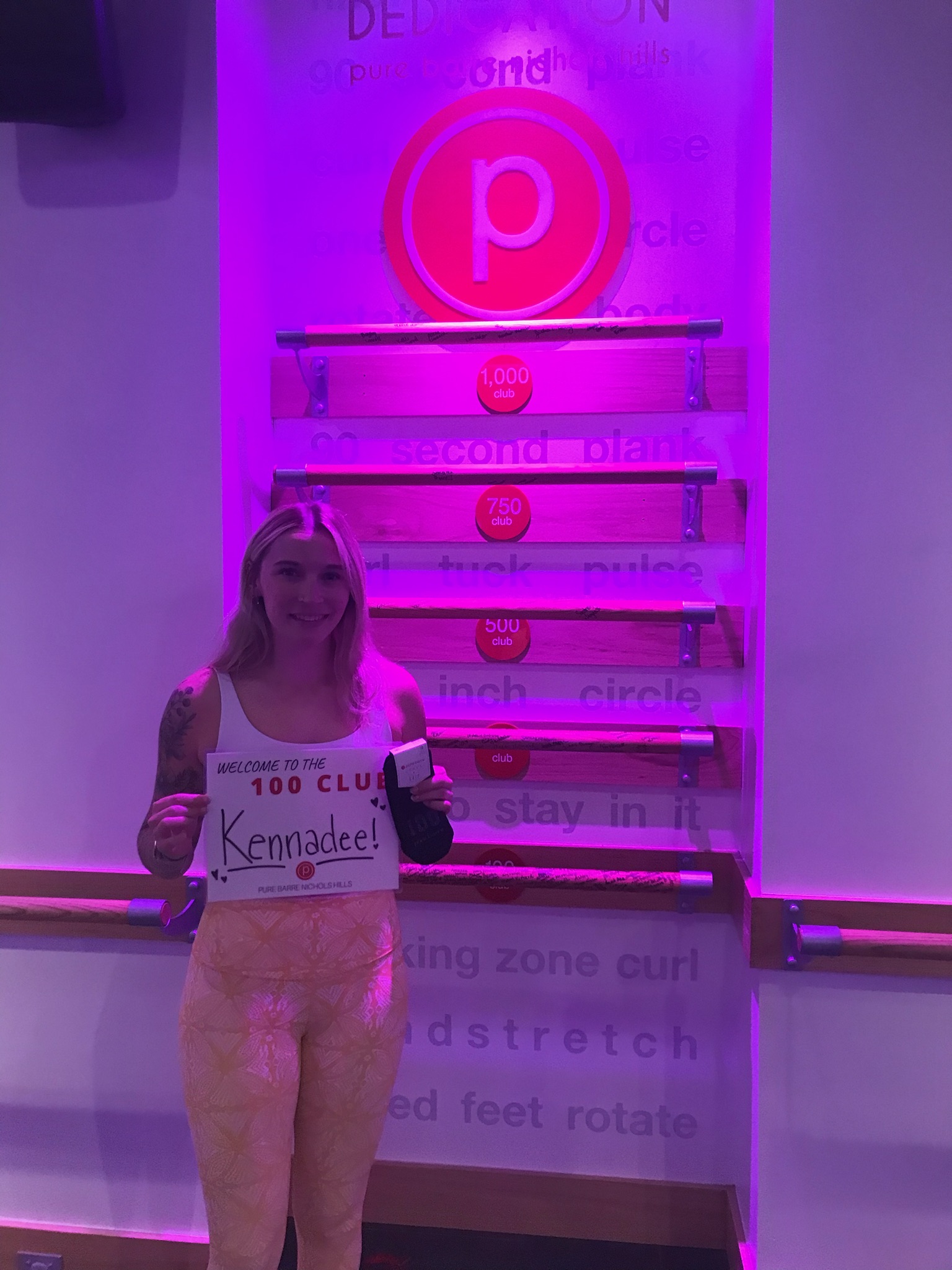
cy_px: 635
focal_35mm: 28
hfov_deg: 49.7
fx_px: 1027
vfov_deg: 63.4
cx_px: 476
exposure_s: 1/15
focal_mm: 3.99
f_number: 1.8
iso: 64
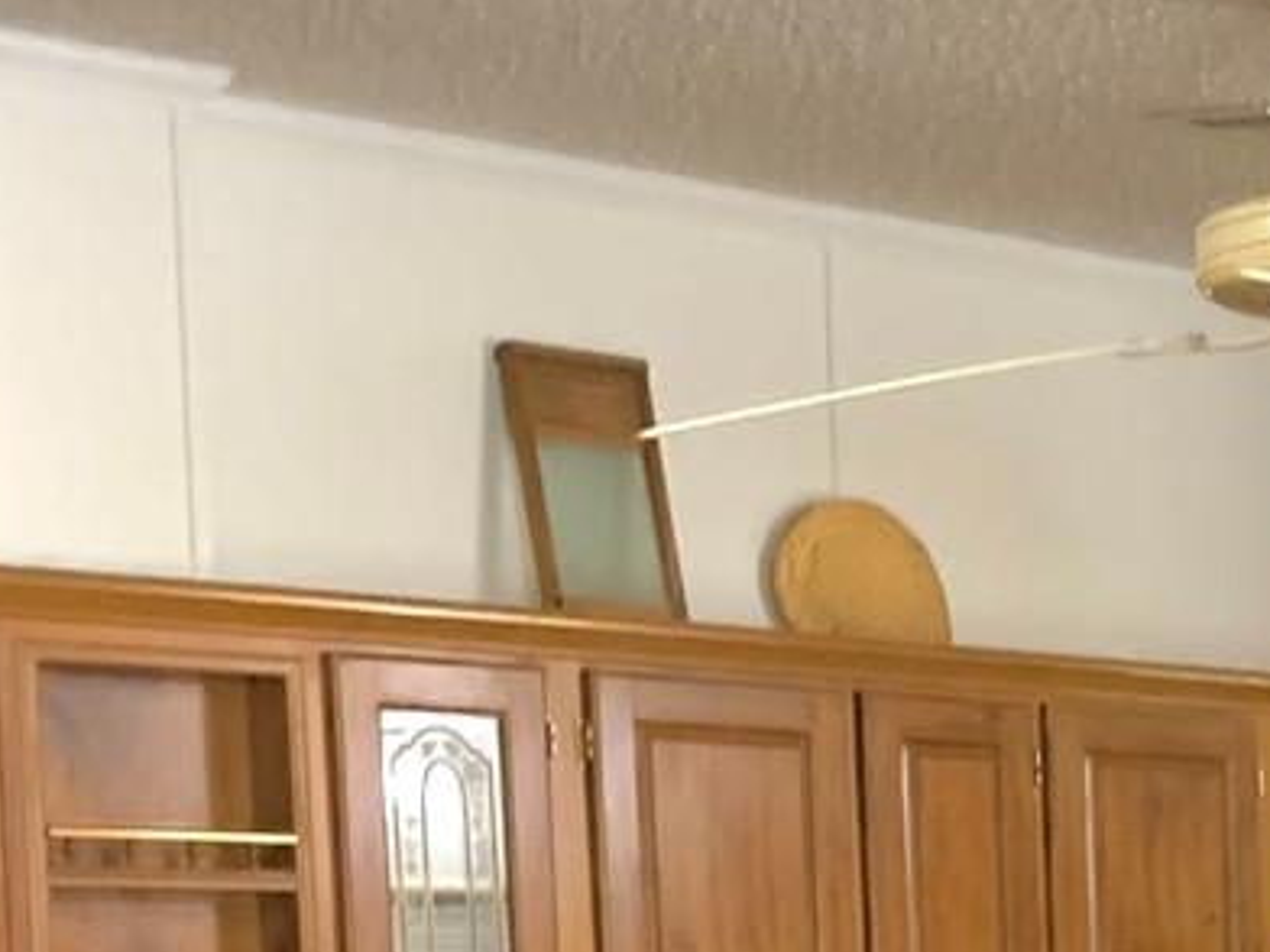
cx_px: 1474
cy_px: 1496
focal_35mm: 106
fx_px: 3889
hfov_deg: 17.8
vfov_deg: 13.1
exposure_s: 1/30
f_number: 1.8
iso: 250
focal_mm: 4.25
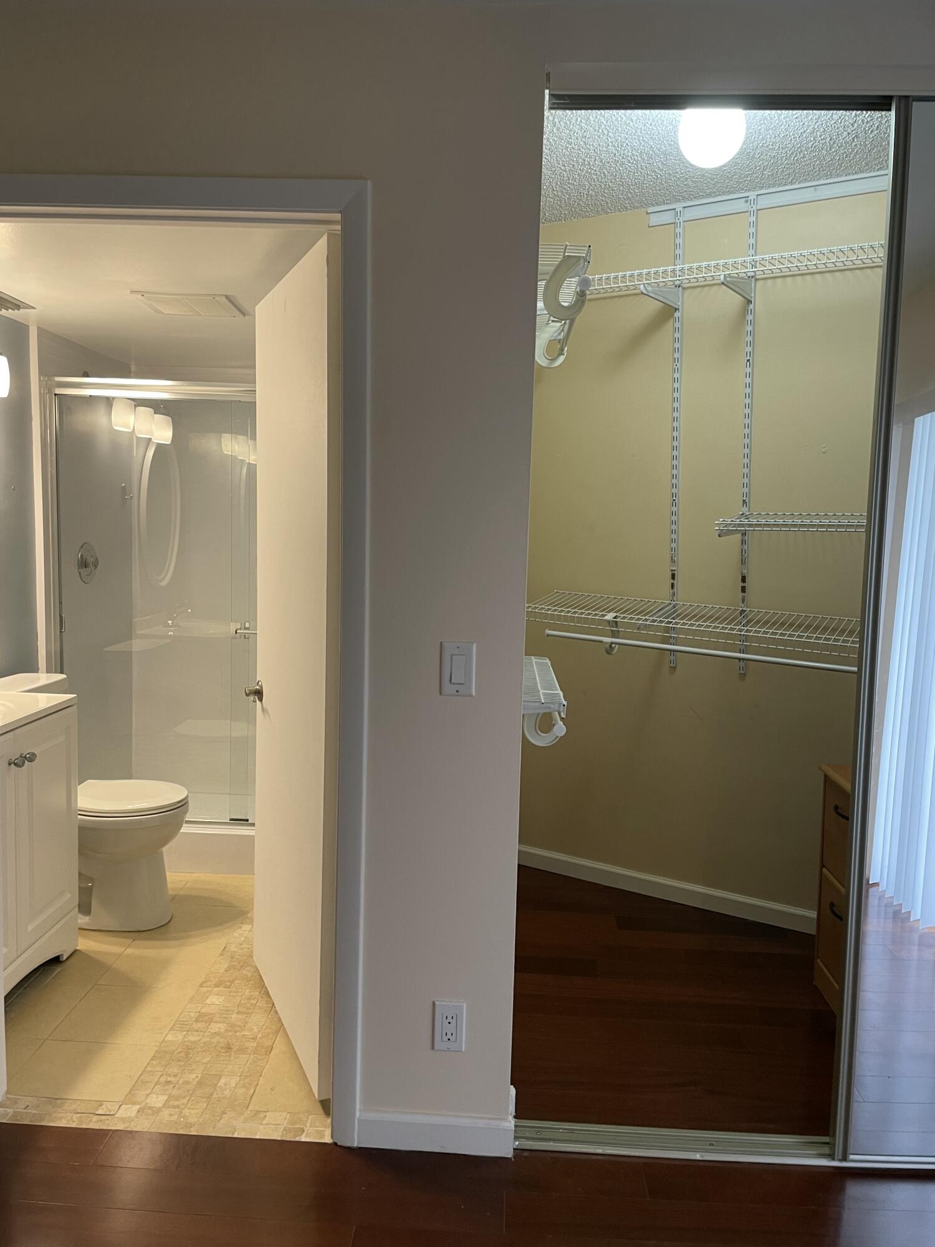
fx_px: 936
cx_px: 468
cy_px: 624
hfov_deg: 53.1
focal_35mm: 26
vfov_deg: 67.3
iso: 100
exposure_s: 1/60
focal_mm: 4.2
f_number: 1.6
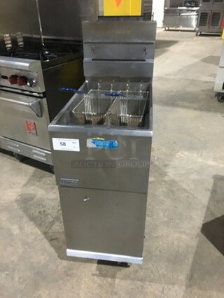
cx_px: 112
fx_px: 250
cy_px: 149
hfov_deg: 48.3
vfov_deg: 61.6
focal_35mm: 29
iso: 400
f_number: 2.2
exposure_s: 1/15
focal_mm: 4.15
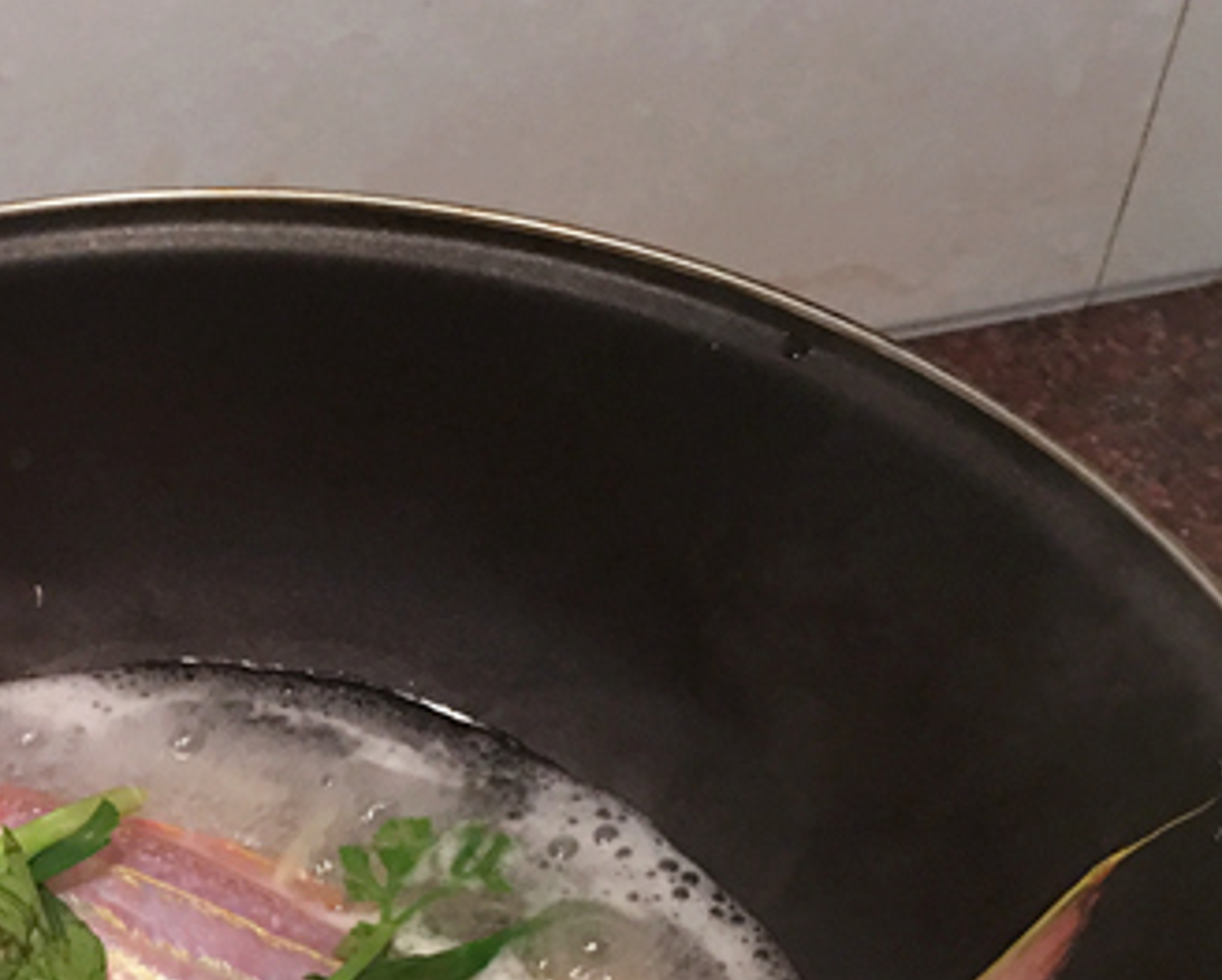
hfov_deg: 26.0
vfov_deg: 21.3
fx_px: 2498
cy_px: 1006
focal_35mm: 69
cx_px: -22
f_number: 2.2
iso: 100
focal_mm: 4.15
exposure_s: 1/17
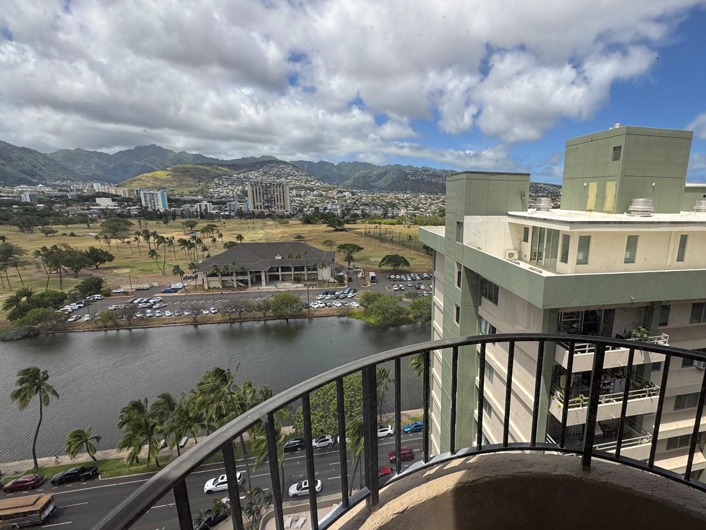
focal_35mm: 18
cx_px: 433
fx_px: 367
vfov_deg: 71.6
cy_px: 276
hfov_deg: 86.3
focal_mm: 2.22
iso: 50
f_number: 2.2
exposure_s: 1/1299
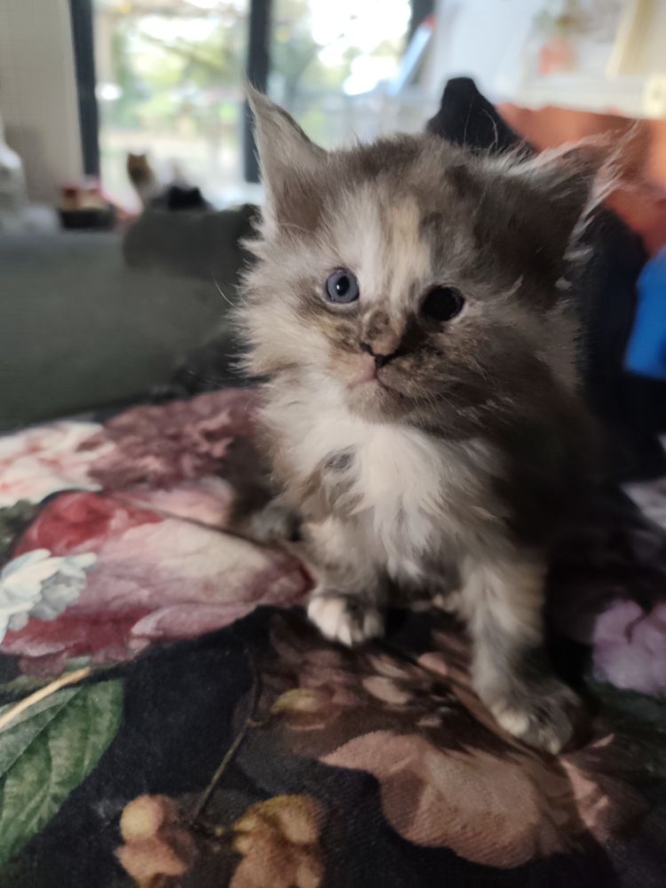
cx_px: 333
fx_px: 590
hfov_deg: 58.9
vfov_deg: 73.9
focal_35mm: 23
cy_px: 444
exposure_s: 1/33.3
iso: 400
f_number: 1.65
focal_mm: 6.19
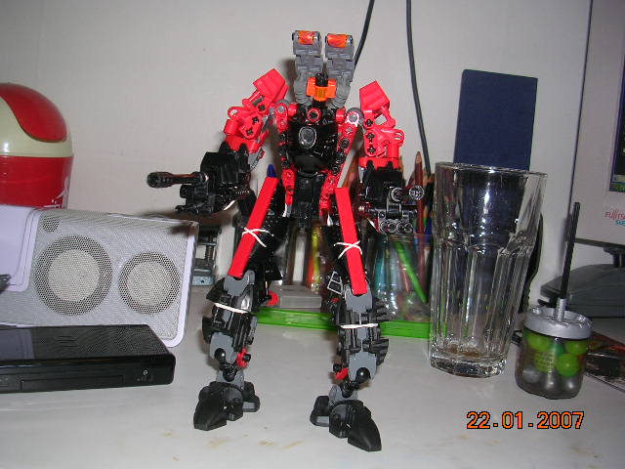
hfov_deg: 49.0
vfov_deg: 37.7
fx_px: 686
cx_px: 312
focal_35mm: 38
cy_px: 234
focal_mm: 5.8
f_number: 2.8
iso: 50
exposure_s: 1/60.1
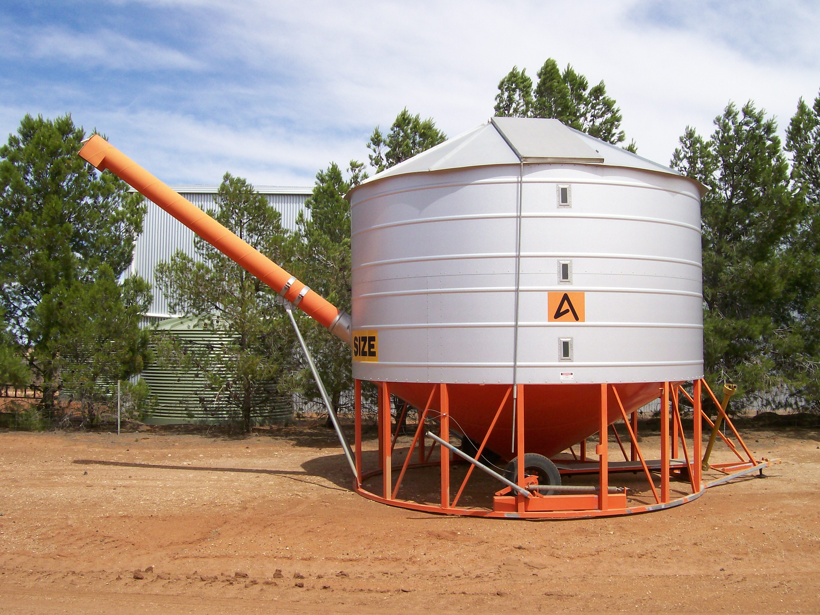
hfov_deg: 51.4
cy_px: 308
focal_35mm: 36
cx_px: 410
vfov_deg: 39.7
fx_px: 853
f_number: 4.8
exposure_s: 1/722
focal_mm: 6
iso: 80
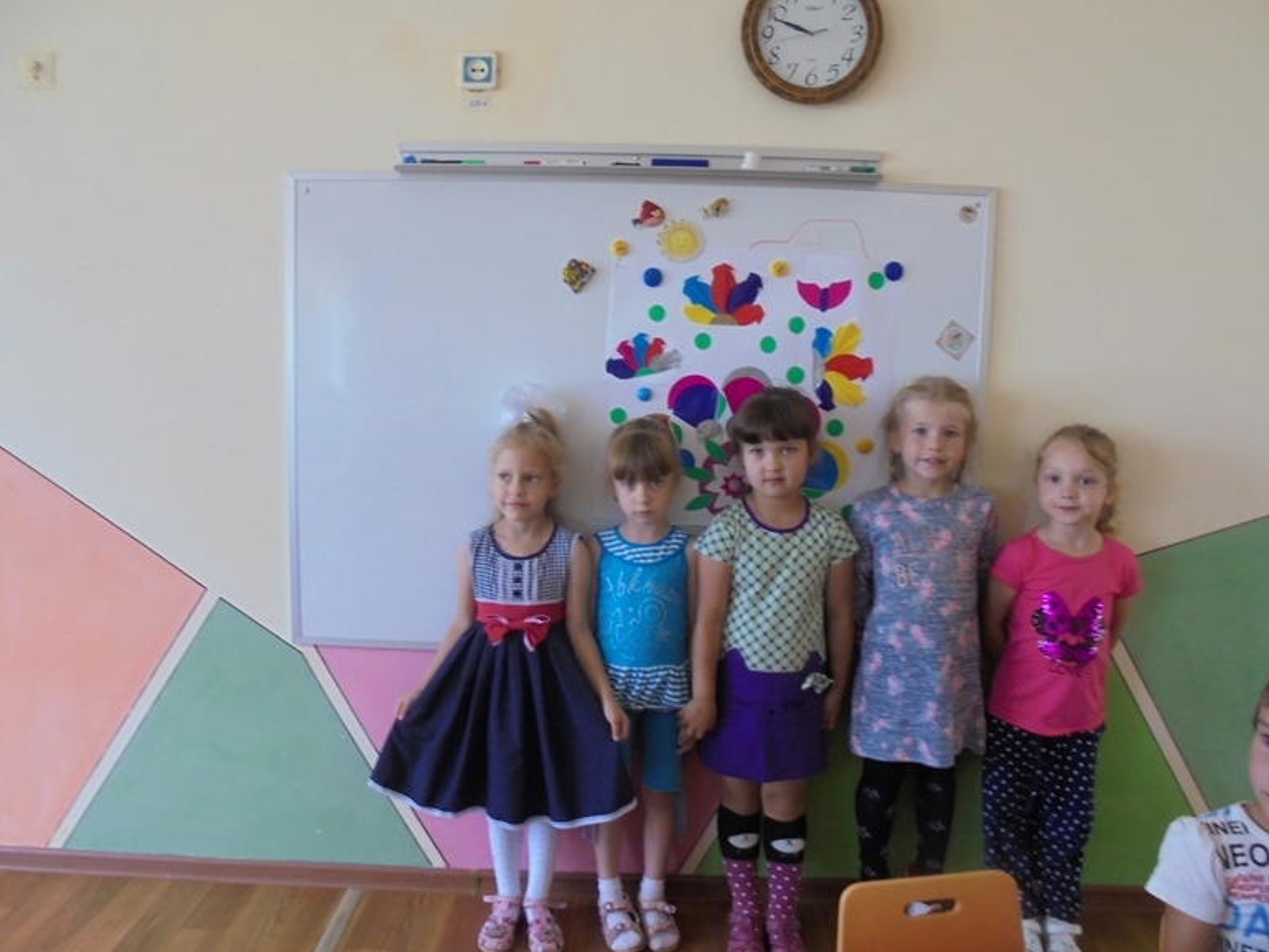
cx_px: 630
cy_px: 476
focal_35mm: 27
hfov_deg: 65.3
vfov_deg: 51.4
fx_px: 990
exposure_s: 1/30
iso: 160
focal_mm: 4.6
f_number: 3.5
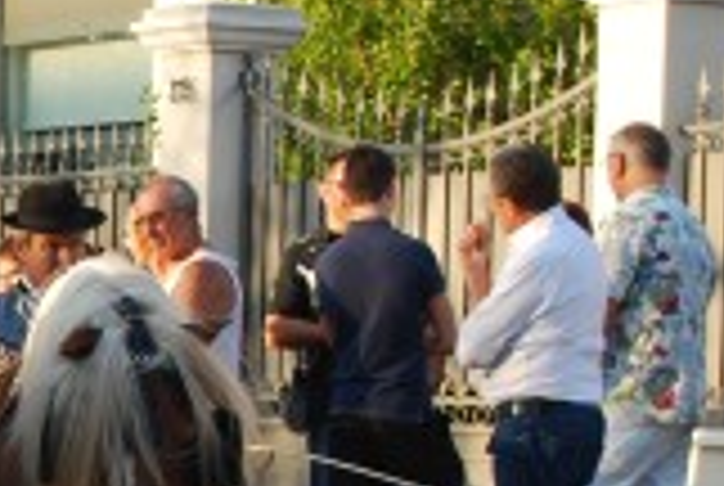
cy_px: 614
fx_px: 3848
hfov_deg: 10.2
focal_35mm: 191
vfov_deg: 7.2
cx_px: -517
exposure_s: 1/125
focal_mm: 32
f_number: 5.6
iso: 180
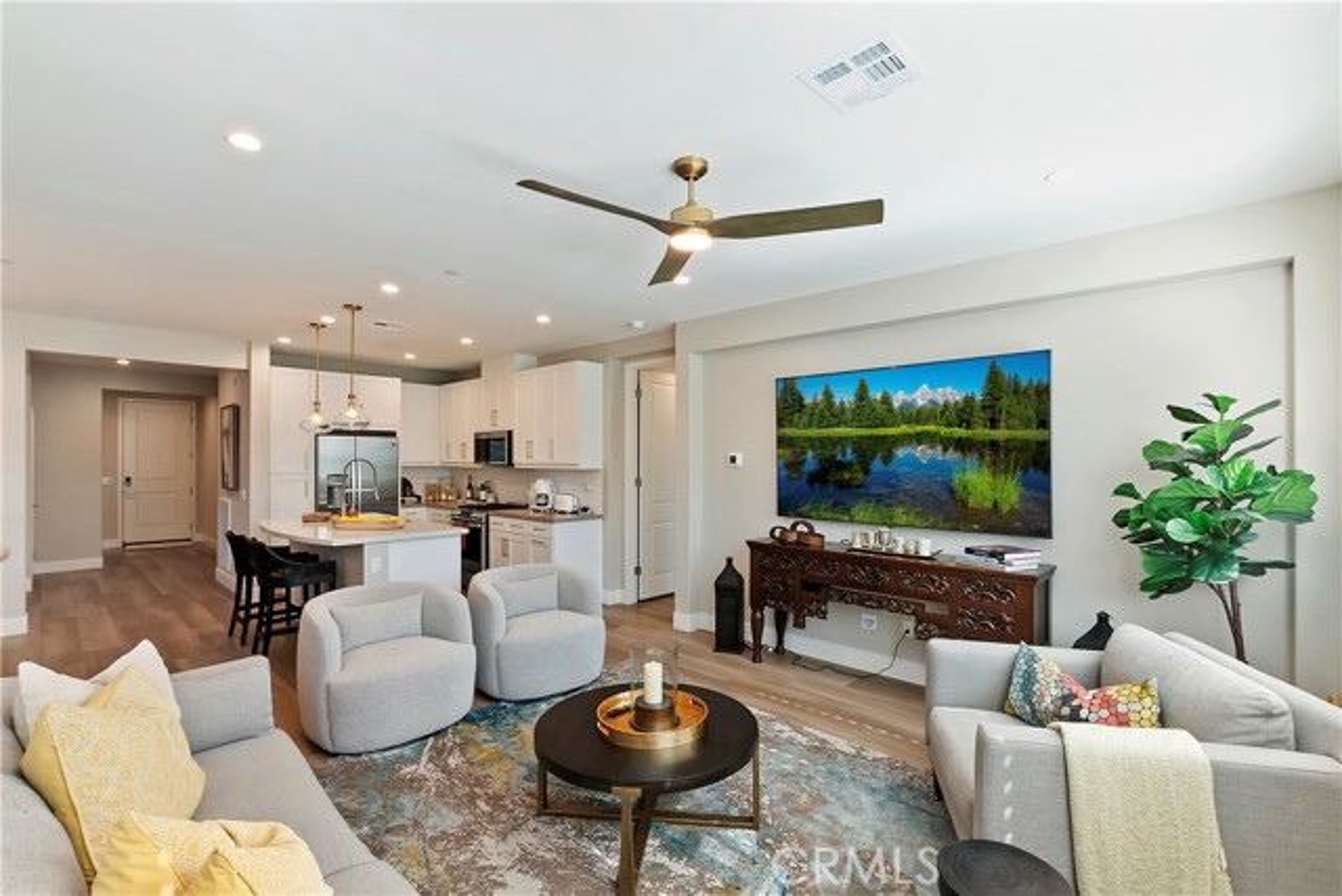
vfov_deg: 77.4
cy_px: 448
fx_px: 559
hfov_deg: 100.4
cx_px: 671
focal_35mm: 15
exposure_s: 1/30
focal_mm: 10
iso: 400
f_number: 10
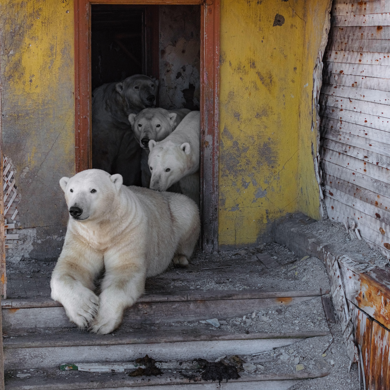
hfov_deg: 20.9
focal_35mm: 83
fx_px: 1058
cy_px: 196
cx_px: 185
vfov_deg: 20.9
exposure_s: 1/100
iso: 200
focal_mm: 19.35
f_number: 2.8
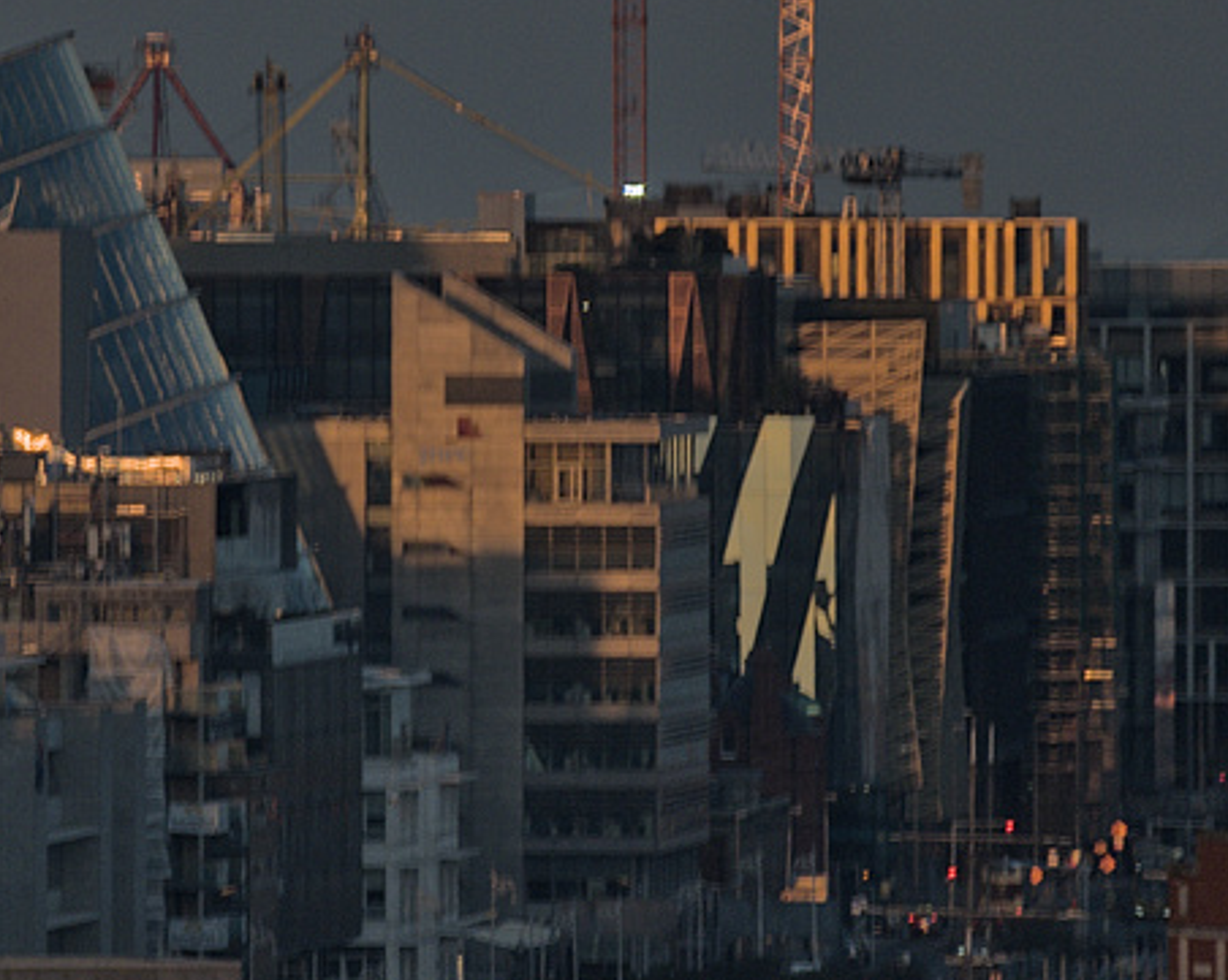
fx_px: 42967
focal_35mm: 1183
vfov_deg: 1.3
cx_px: 359
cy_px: 362
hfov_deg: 1.6
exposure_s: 1/850
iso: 3200
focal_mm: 370.9
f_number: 6.3
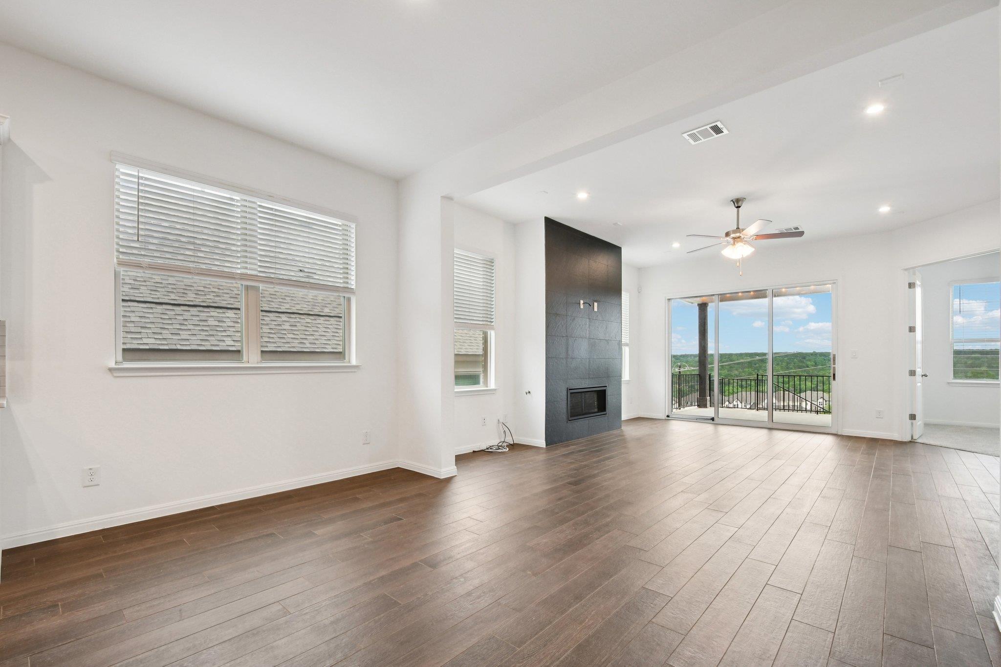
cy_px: 334
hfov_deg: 100.4
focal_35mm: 15
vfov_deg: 77.3
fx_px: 417
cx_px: 500
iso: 400
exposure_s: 1/60
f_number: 8
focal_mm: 10
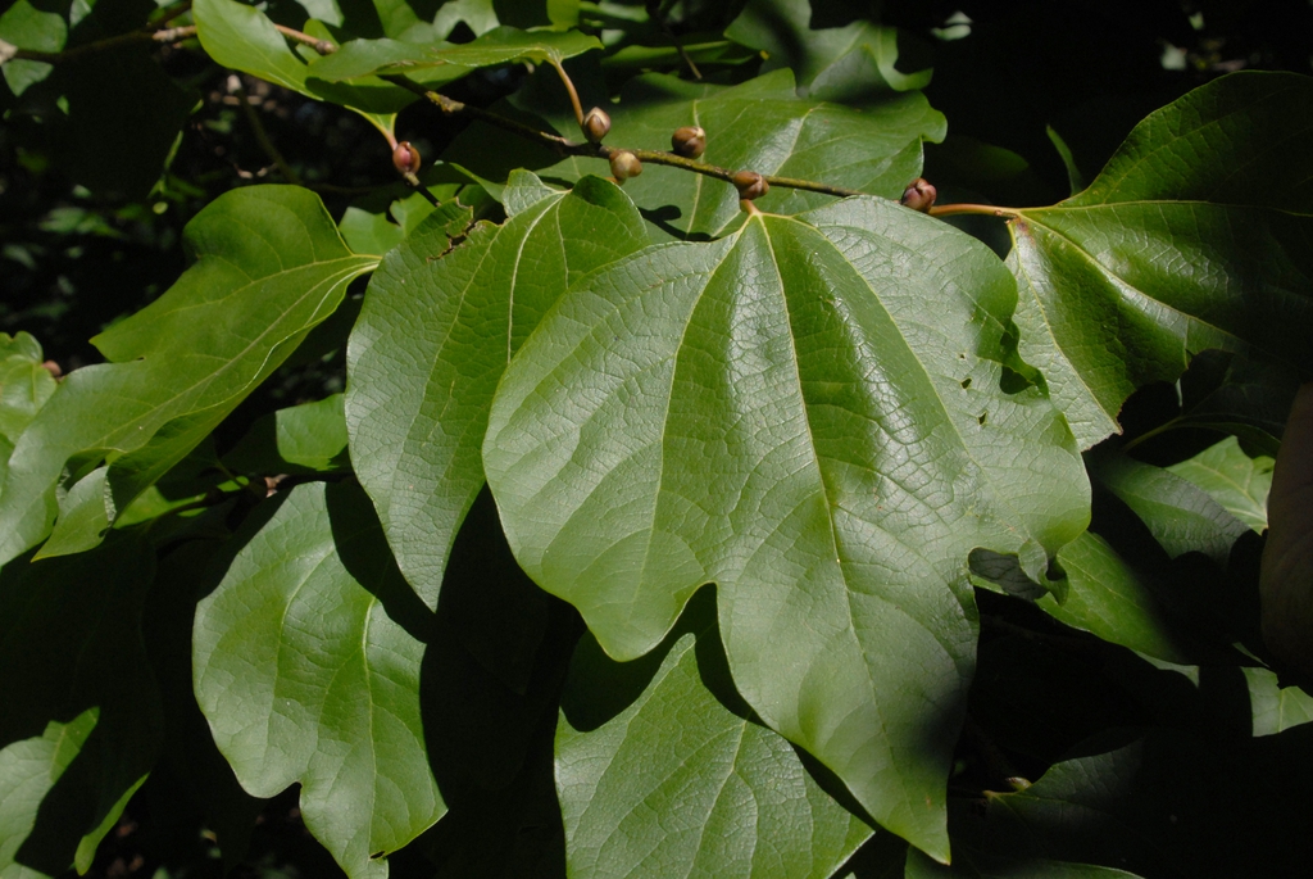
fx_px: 1752
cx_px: 656
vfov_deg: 28.1
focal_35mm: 48
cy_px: 440
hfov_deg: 41.1
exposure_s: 1/400
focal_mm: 32
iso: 400
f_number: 10
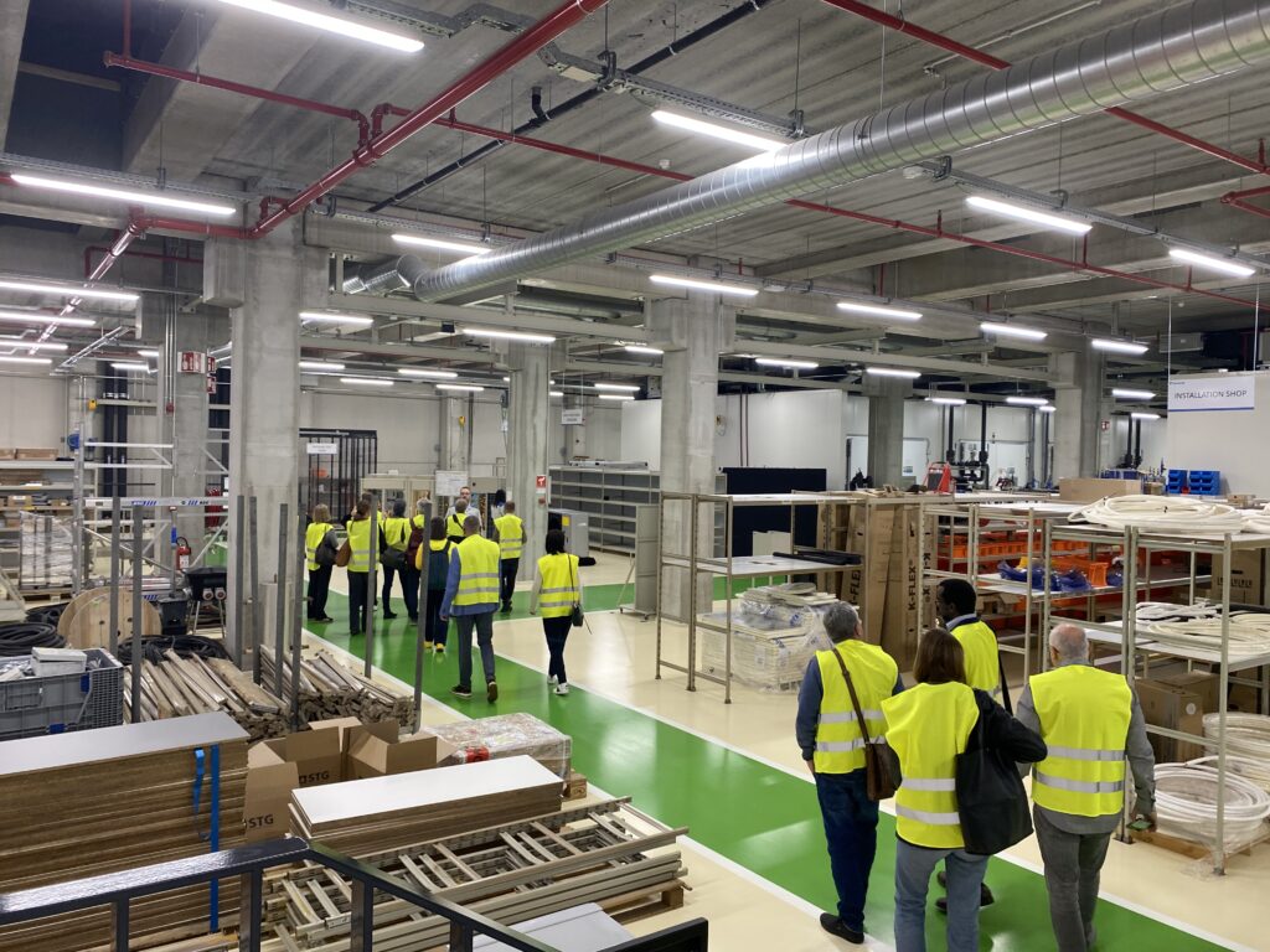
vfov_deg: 53.1
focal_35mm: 26
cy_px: 476
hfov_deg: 67.3
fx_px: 954
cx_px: 635
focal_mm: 4.25
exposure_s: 1/100
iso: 125
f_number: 1.8
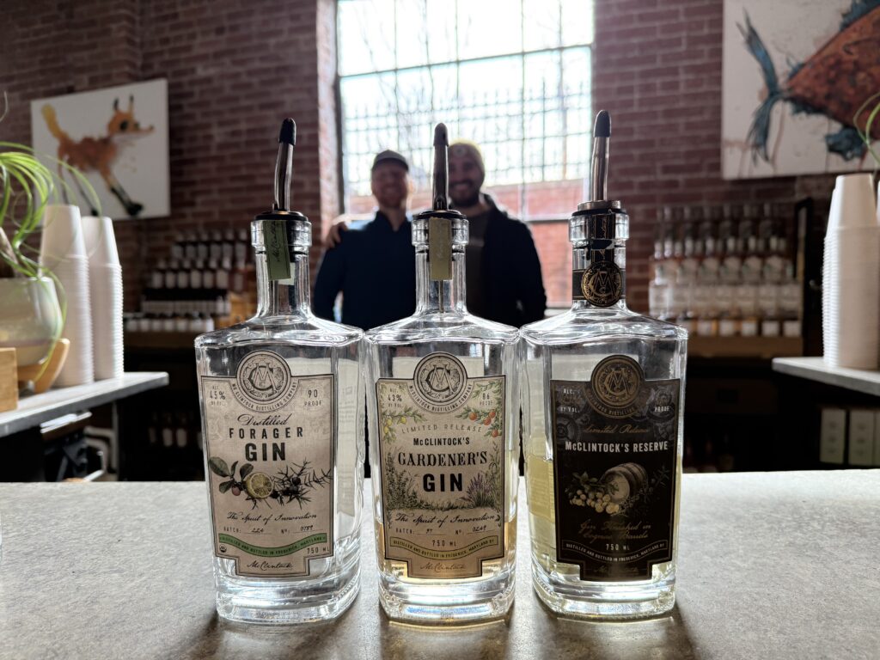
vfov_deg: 56.8
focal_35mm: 24
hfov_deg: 71.6
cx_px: 440
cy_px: 330
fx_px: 610
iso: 100
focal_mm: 6.76
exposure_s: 1/342
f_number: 1.78
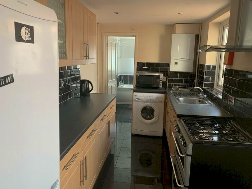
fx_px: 189
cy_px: 94
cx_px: 126
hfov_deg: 67.3
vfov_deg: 53.1
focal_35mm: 26
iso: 50
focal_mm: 4.25
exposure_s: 1/121
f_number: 1.8
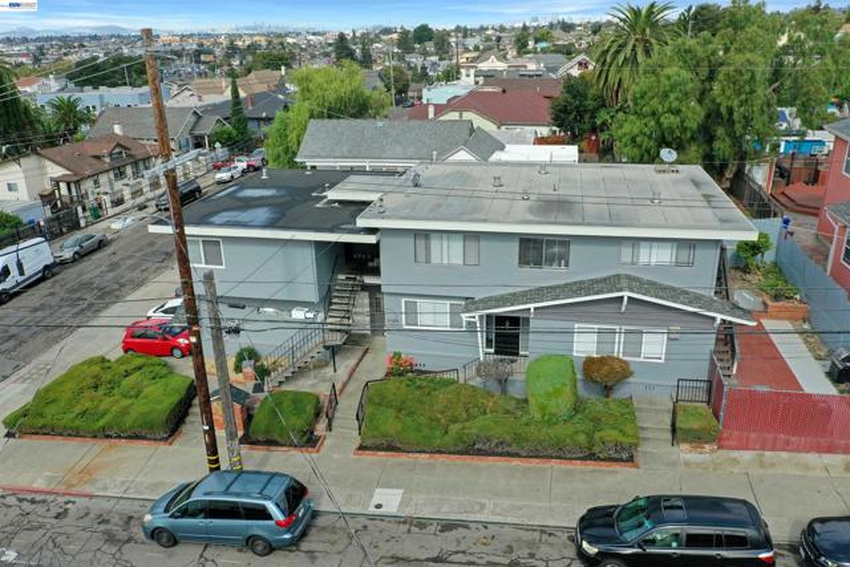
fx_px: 661
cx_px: 425
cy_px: 284
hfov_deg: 65.5
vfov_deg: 46.4
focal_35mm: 28
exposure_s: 1/500
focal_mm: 10.26
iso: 100
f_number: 5.6
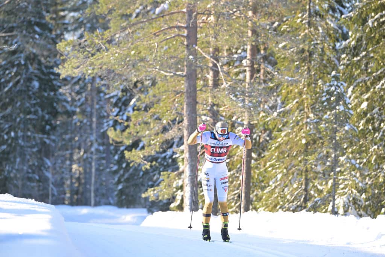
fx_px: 2139
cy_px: 128
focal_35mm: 200
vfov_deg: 6.9
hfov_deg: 10.3
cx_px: 192
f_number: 4.5
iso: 2000
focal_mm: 200
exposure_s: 1/2000
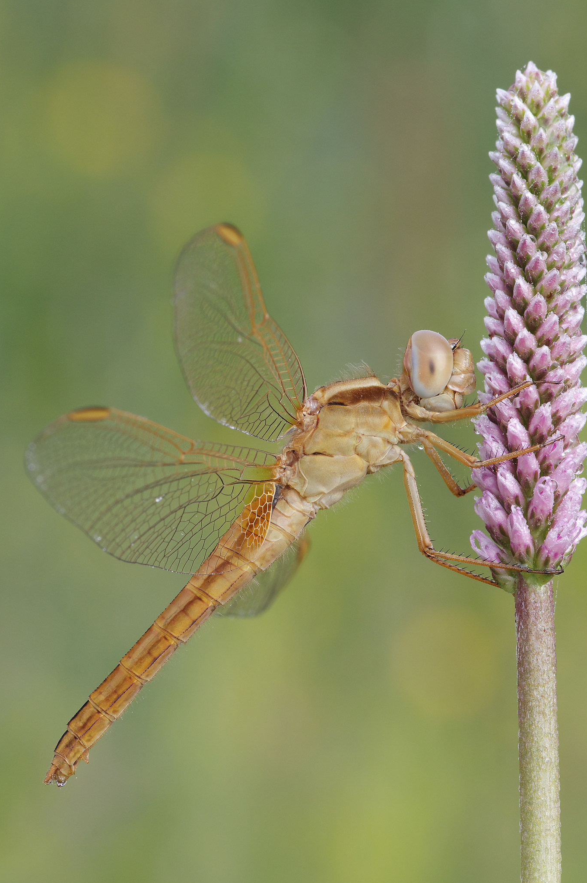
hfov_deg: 7.8
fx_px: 4314
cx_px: 294
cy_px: 467
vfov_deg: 11.7
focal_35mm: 176
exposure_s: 1/40
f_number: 13
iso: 200
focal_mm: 100
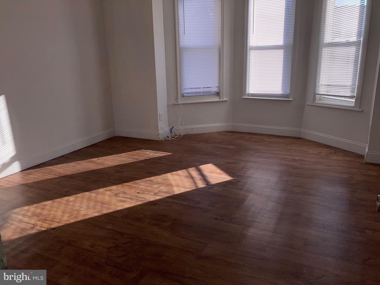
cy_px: 142
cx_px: 190
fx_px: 307
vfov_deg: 49.7
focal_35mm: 28
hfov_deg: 63.4
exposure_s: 1/857
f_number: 1.8
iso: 20
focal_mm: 3.99
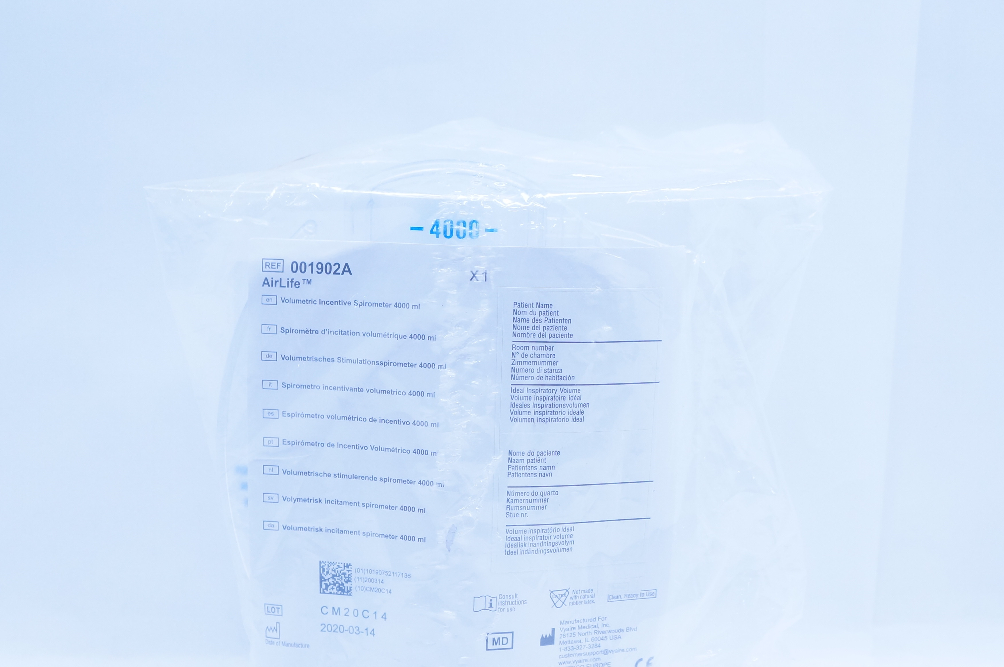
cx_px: 517
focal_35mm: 53
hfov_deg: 37.8
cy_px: 454
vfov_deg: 25.4
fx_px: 1468
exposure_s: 1/200
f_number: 4.5
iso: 800
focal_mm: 25
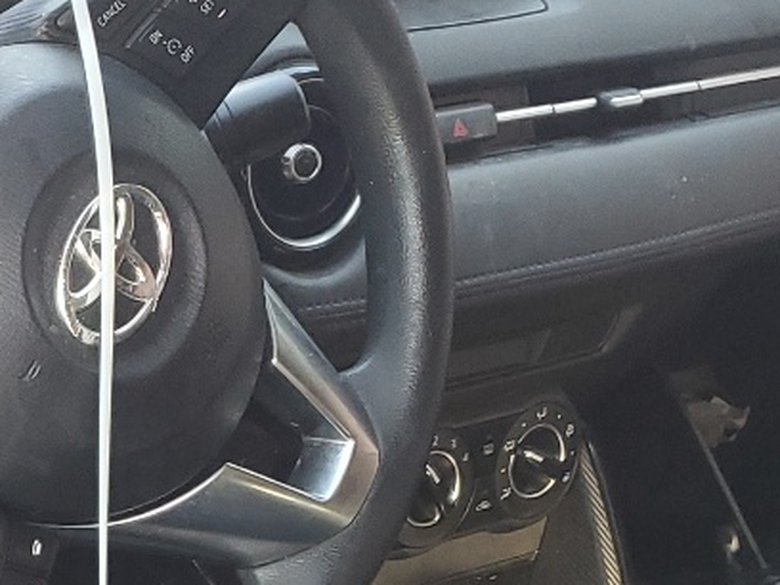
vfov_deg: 13.7
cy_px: 868
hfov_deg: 18.4
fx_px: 2298
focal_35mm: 102
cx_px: -111
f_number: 1.5
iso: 84
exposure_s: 1/120
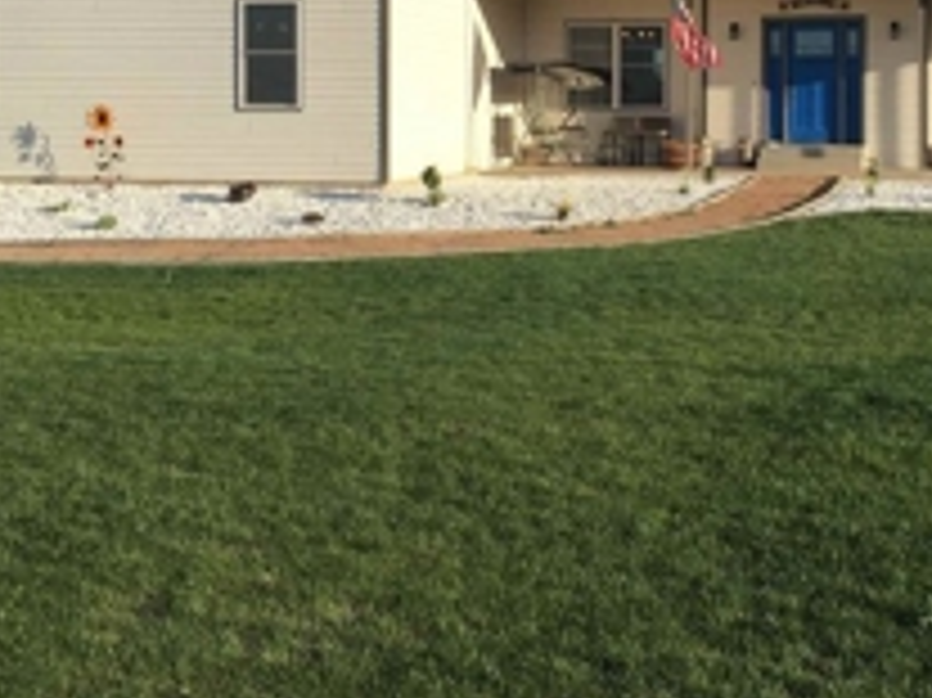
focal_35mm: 56
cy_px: 140
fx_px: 1507
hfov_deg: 33.9
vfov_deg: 25.6
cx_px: 662
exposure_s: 1/1012
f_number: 2.2
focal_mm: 4.15
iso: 25
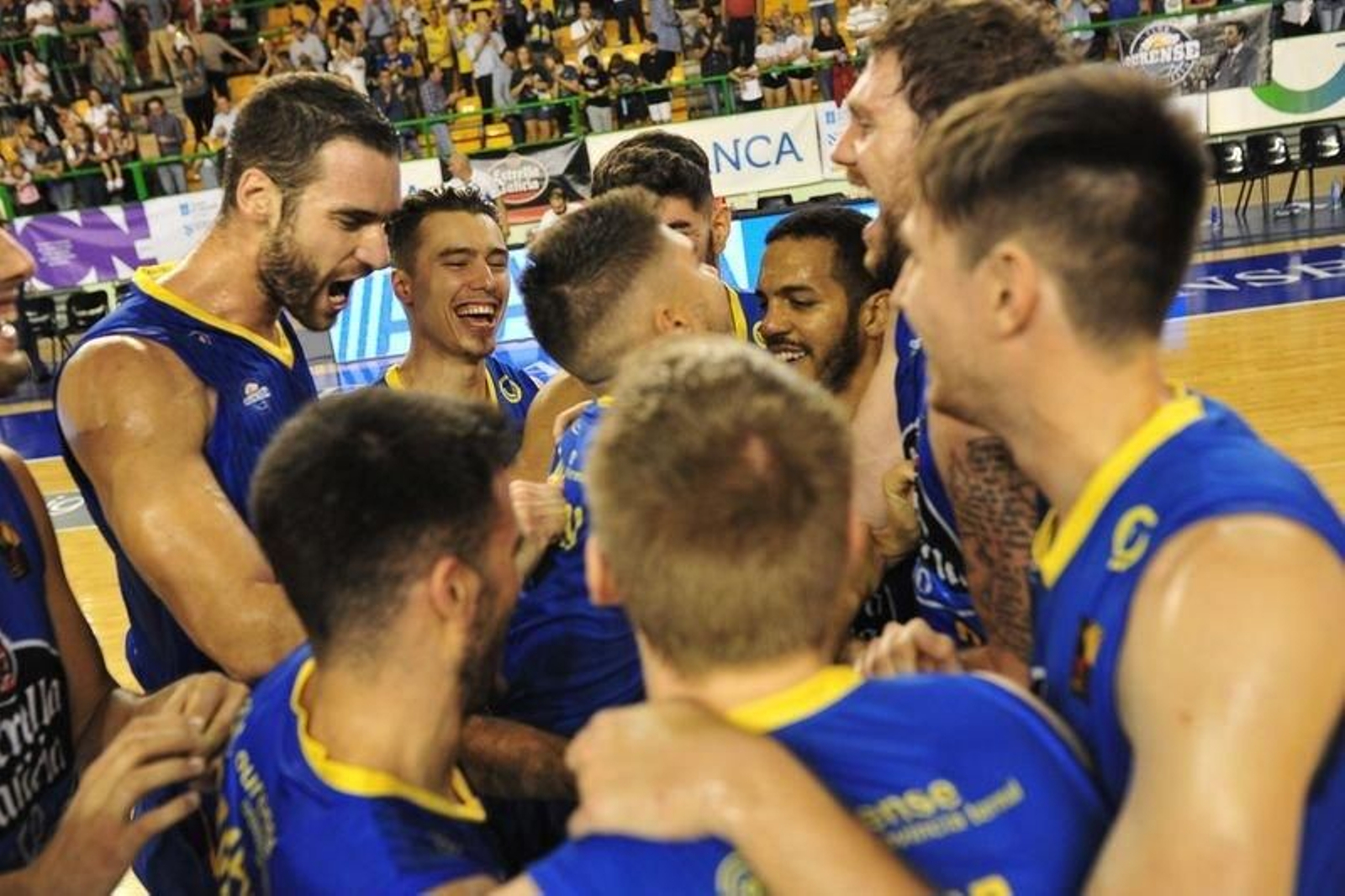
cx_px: 672
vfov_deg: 37.8
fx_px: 1307
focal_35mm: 35
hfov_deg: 54.4
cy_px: 448
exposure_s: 1/640
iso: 3200
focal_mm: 35
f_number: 3.5
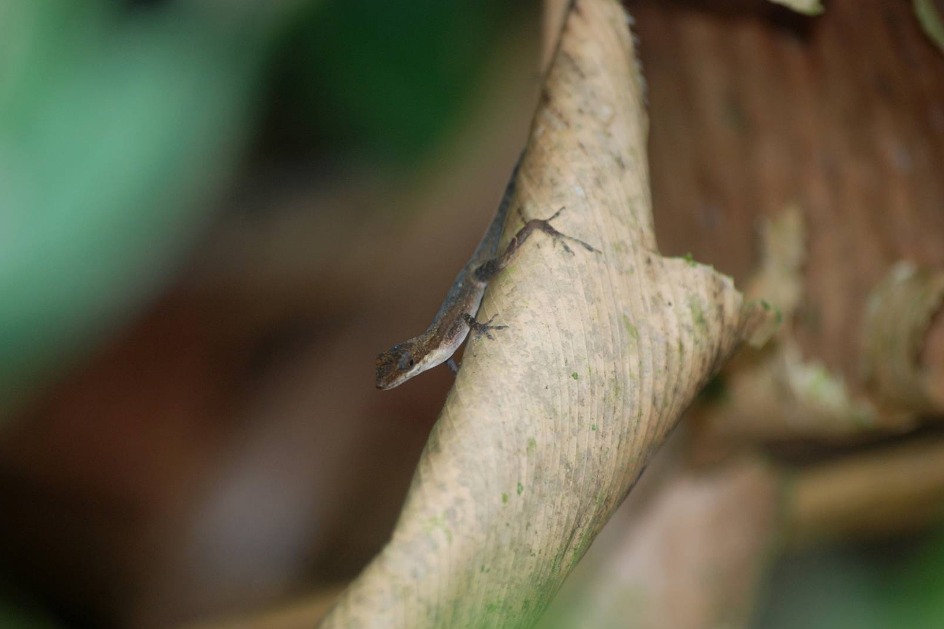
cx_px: 472
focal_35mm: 294
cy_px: 314
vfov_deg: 4.7
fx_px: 7694
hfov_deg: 7.0
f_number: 5
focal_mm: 195
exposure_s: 1/60
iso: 400
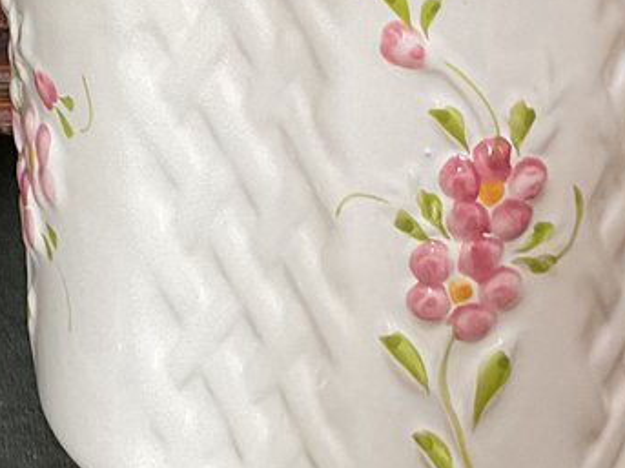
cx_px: 46
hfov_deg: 15.2
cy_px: -243
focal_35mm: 128
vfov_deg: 11.1
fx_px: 2310
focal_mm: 3
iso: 125
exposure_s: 1/60
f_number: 1.8
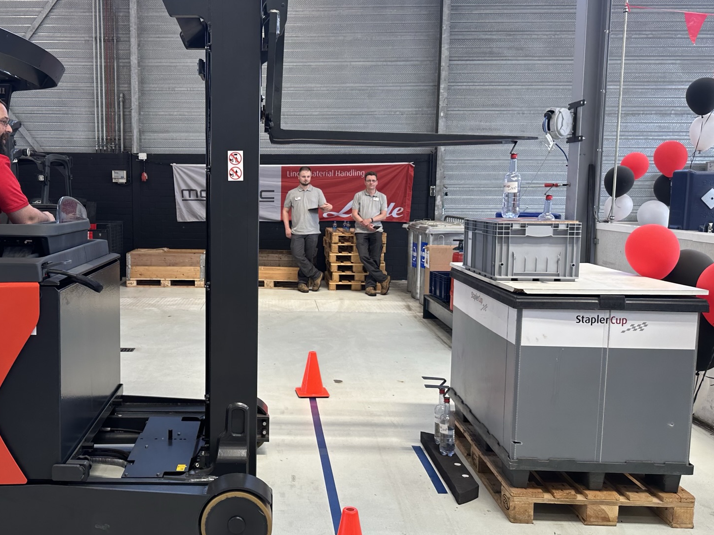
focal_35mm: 34
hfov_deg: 53.0
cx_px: 240
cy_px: 265
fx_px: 701
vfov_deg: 41.8
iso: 64
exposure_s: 1/100
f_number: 1.78
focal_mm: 6.86
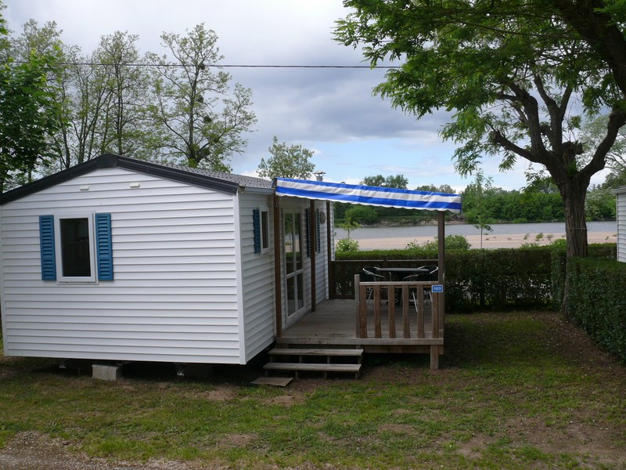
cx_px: 313
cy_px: 235
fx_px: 633
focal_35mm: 35
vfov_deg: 40.7
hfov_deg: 52.6
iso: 100
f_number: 4
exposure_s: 1/640
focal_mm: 7.4
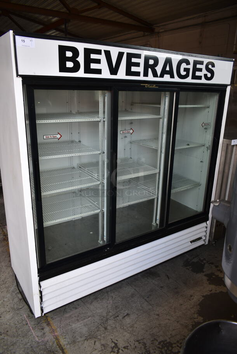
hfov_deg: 48.0
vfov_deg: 67.3
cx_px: 118
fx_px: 266
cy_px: 177
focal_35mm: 27
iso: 100
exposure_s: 1/60
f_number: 4
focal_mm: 18
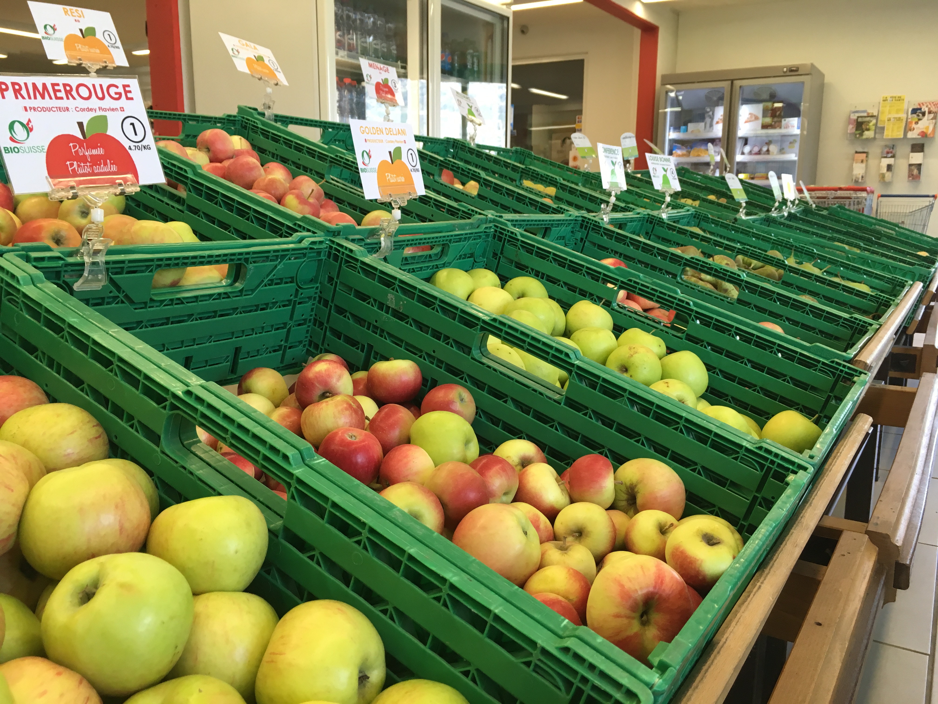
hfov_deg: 61.7
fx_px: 786
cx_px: 469
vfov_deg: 48.2
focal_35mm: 29
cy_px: 352
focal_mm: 4.15
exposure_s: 1/33
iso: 32
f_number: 2.2
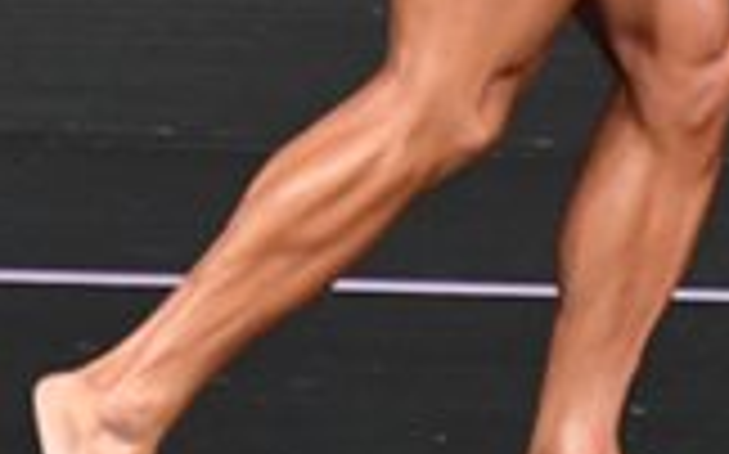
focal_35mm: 1686
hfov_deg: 1.2
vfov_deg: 0.8
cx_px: 569
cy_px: -445
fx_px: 33474
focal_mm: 230
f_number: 5.6
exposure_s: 1/400
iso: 4000
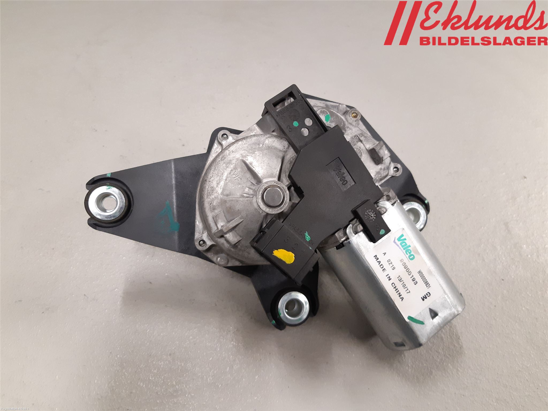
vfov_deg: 53.1
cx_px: 274
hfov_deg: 67.3
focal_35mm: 26
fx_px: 412
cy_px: 206
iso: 200
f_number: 1.7
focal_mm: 3.93
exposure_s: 1/50
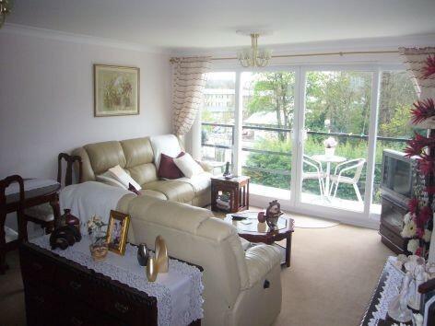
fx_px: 364
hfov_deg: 61.7
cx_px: 218
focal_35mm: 29
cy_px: 163
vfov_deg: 48.2
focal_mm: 4.6
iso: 200
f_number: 2.8
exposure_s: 1/200
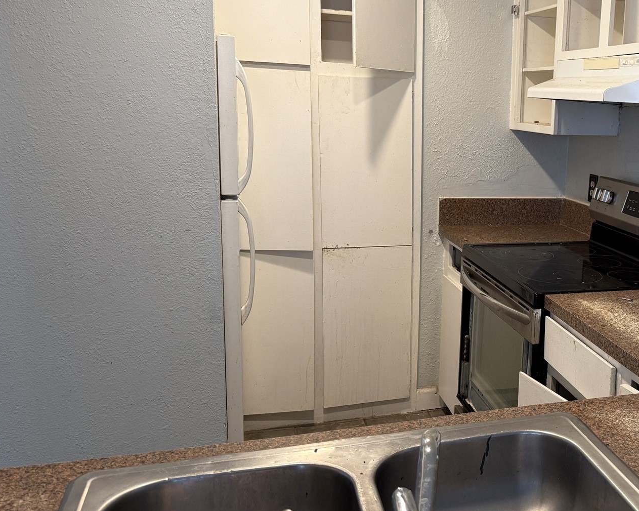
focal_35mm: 38
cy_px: 242
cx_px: 512
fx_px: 719
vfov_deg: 39.1
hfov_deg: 45.5
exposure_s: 1/60
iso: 160
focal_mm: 6.76
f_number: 1.78
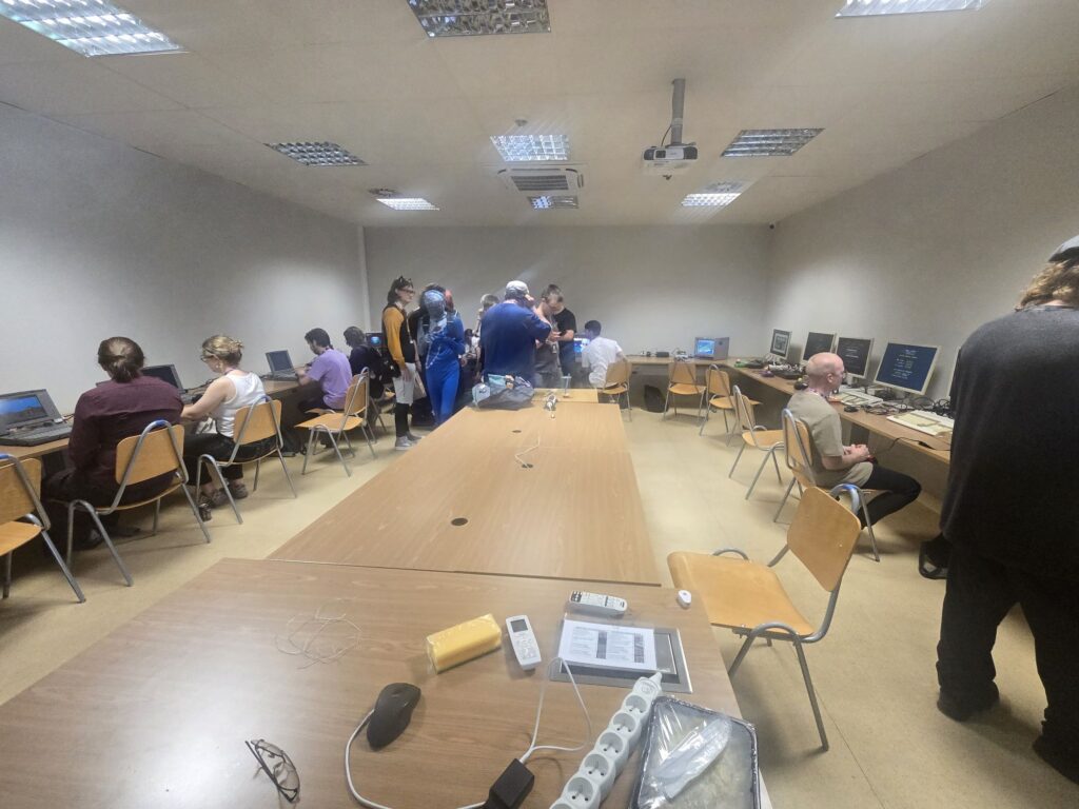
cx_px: 540
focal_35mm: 13
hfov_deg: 106.2
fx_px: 405
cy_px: 404
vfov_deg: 89.9
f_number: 2.2
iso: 800
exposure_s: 1/50
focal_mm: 2.2
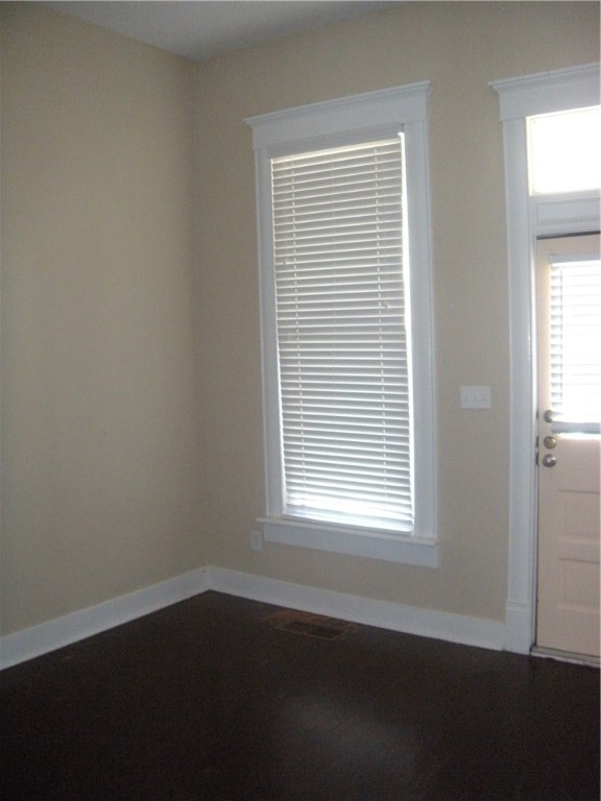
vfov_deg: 52.6
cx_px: 300
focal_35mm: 35
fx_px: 810
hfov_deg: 40.7
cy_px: 400
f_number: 3.8
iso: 400
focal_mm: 5.9
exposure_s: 1/30
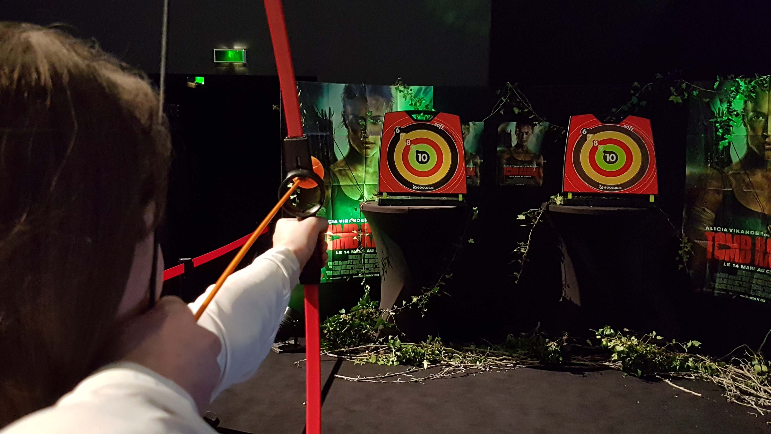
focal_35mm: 36
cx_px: 369
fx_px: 736
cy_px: 206
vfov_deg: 32.8
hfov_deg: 55.3
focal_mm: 4.2
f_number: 1.7
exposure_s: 1/50
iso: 400
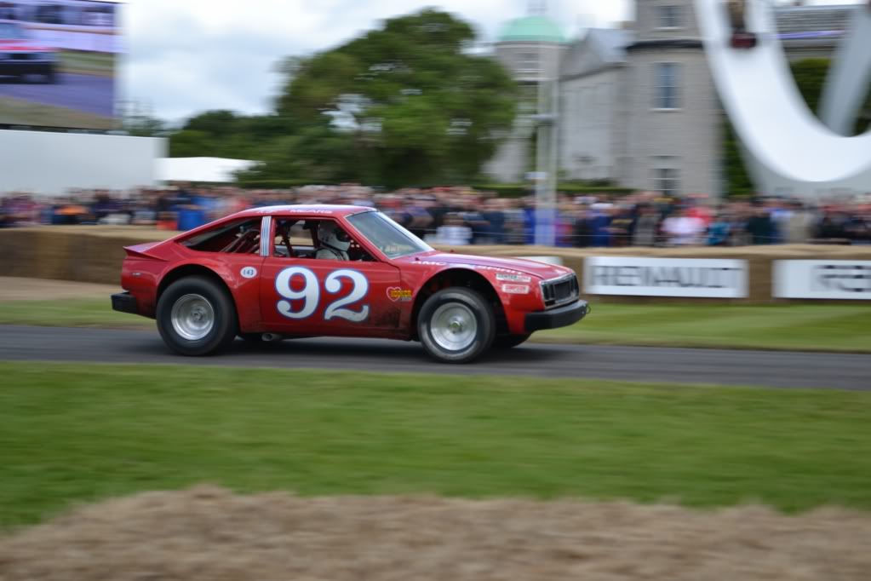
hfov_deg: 24.6
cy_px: 290
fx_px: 1996
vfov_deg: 16.6
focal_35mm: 82
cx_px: 436
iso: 100
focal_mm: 55
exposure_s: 1/160
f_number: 6.3
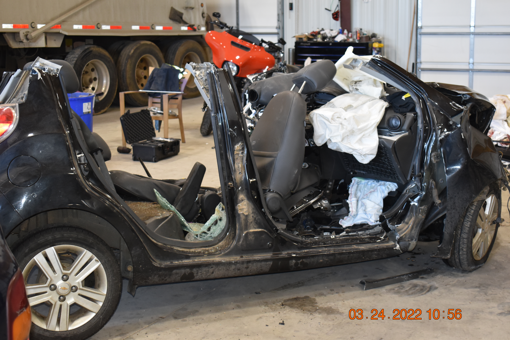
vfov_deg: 25.1
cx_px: 255
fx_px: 765
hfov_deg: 36.9
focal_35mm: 54
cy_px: 170
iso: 1000
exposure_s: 1/125
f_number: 4.8
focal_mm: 36
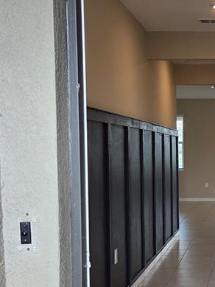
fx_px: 588
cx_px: 225
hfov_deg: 20.0
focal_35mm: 71
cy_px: 184
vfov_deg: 27.3
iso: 50
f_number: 1.8
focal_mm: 5.4
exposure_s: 1/120
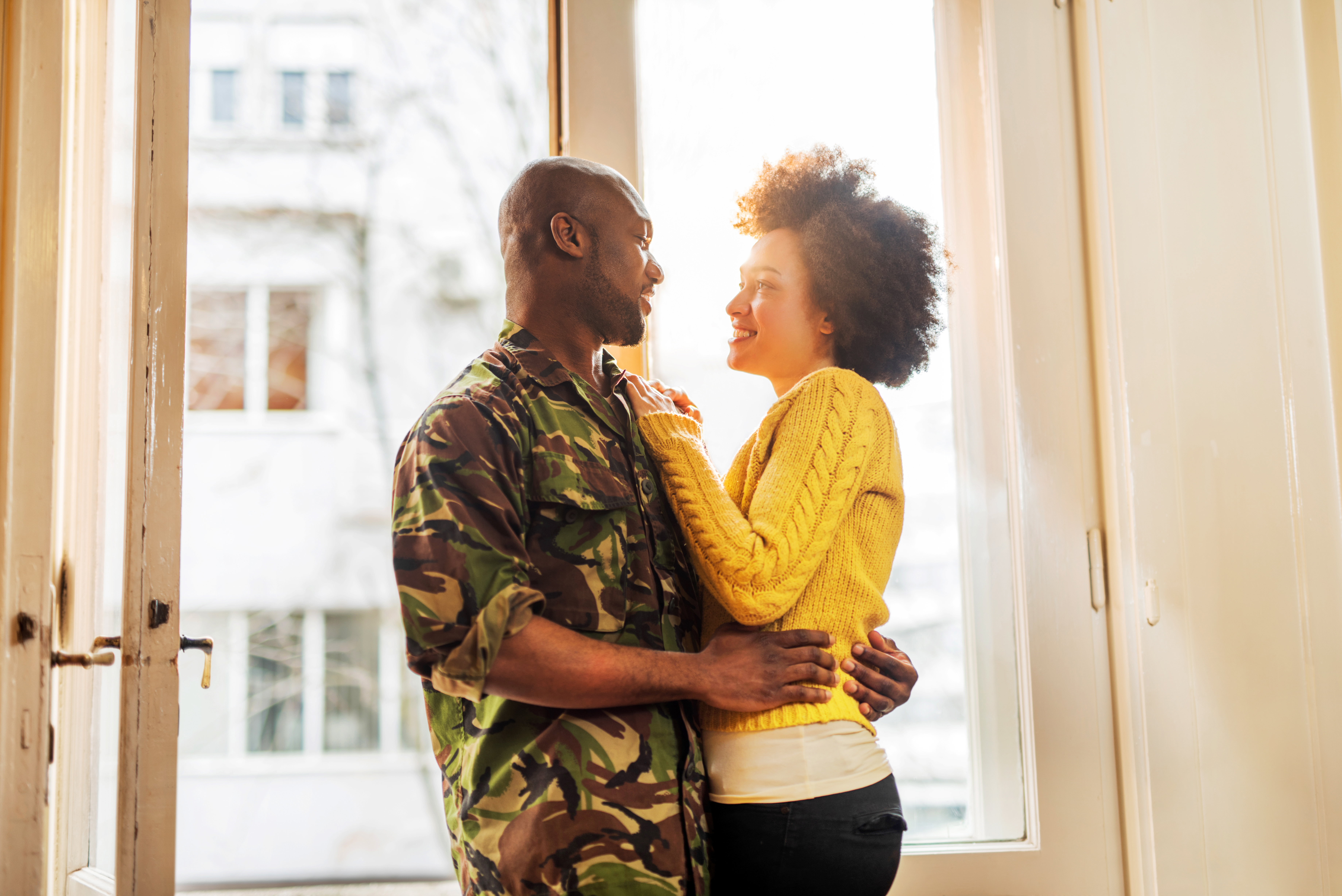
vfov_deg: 27.0
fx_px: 1864
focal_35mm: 50
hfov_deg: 39.6
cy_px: 448
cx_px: 671
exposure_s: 1/125
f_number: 1.6
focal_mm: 50
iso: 64
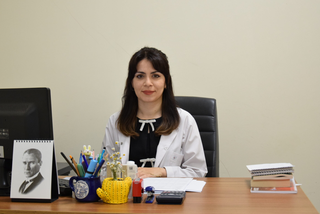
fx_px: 512
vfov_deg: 23.6
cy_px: 110
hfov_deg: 34.7
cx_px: 161
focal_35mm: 58
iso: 1600
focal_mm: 35
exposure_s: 1/80
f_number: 4.5
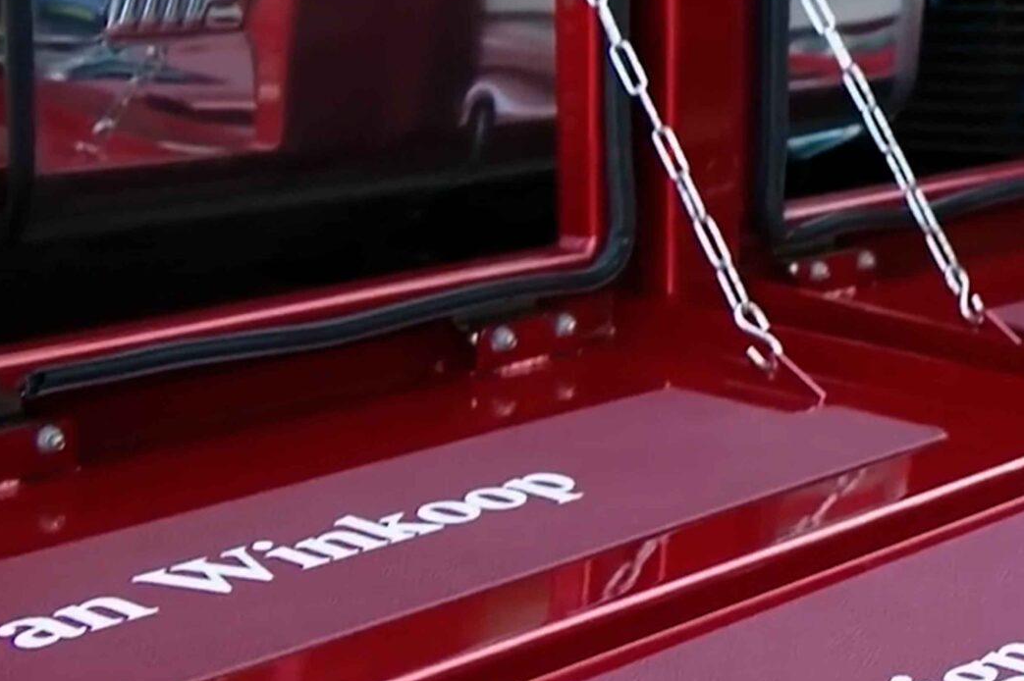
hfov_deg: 15.1
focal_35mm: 135
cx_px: 890
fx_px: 3837
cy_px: 224
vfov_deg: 10.1
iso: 200
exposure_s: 1/320
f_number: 6.3
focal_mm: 55
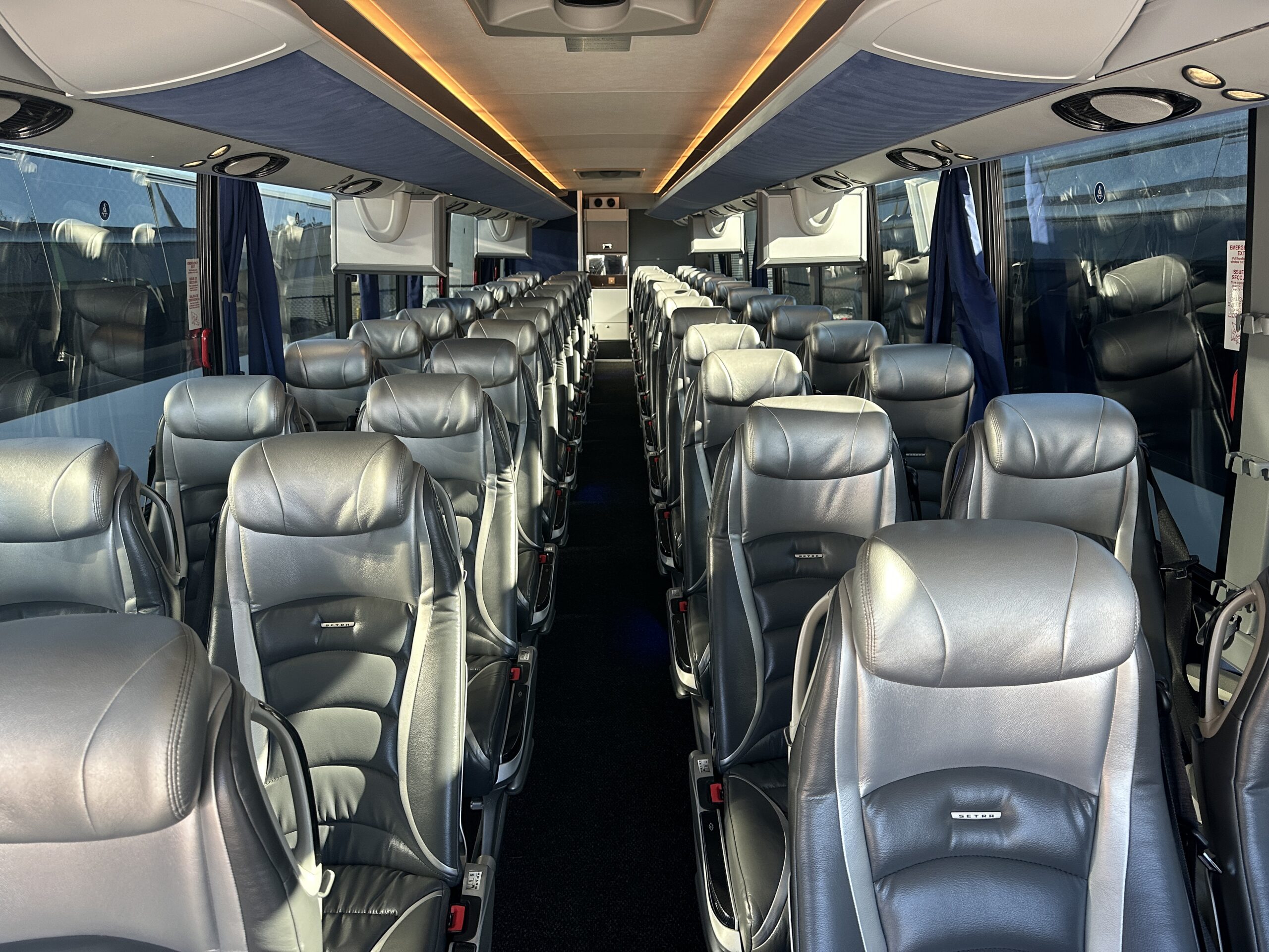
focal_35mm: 24
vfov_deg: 56.8
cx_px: 634
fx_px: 880
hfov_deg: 71.6
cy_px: 476
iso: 200
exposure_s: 1/121
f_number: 1.78
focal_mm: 6.86
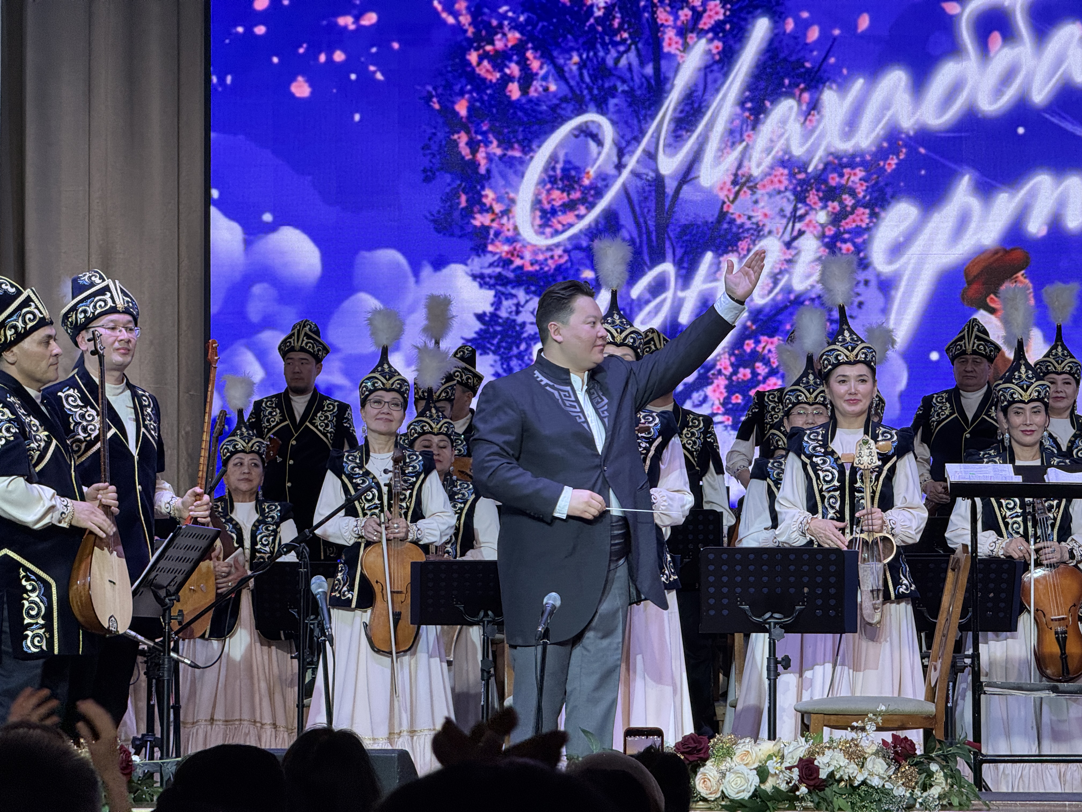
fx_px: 3751
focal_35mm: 120
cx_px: 541
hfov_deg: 16.4
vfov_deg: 12.3
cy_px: 406
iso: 160
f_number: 2.8
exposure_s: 1/100
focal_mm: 15.66
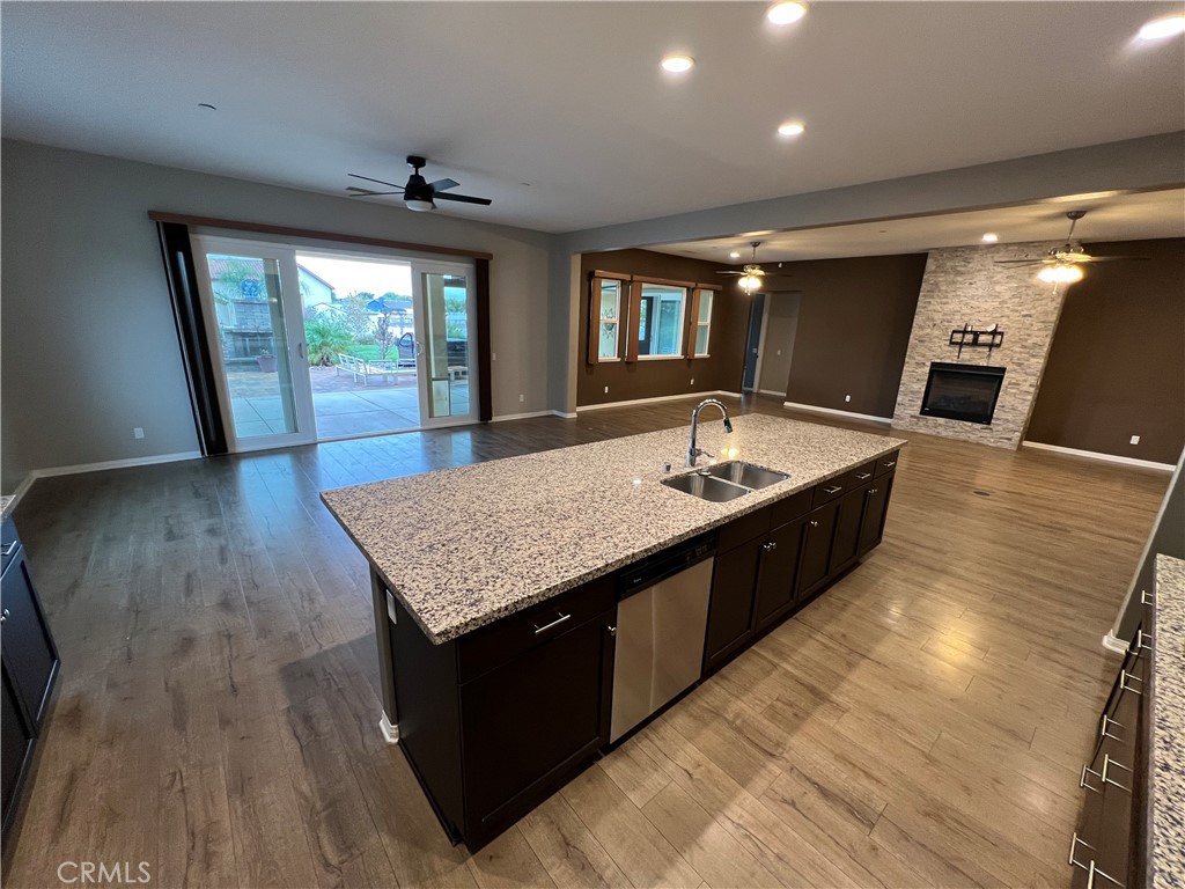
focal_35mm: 13
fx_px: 445
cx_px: 592
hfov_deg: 106.2
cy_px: 444
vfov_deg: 89.9
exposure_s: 1/60
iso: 200
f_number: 1.8
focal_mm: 1.57
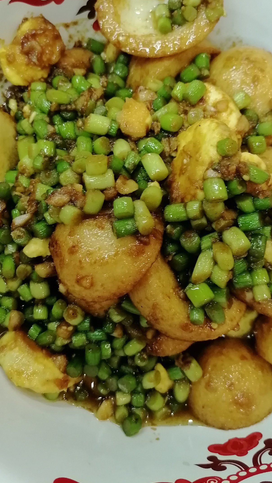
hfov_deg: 32.8
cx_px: 140
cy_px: 212
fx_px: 462
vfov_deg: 55.1
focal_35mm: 36
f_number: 1.8
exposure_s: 1/100
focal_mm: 5.3
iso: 320
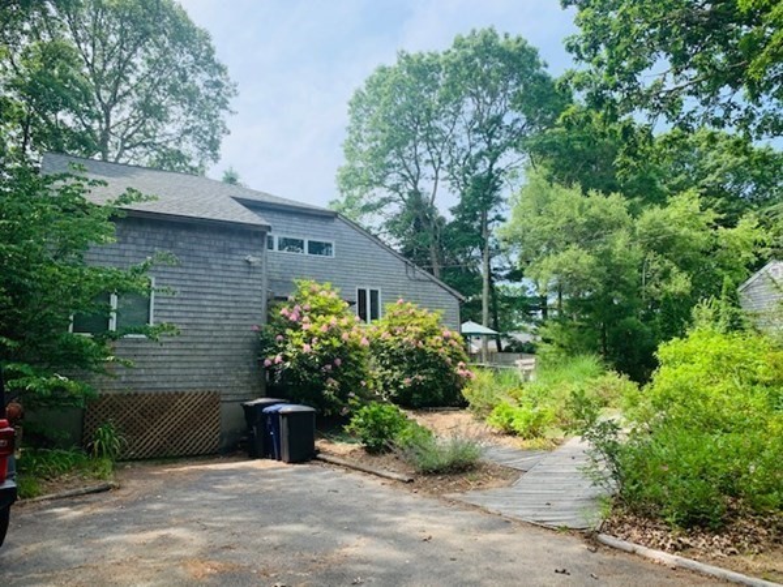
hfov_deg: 67.3
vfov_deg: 53.1
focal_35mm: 26
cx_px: 392
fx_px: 588
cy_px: 294
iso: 25
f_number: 1.8
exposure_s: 1/849
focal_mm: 4.25
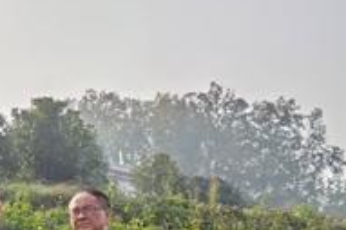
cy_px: 205
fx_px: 903
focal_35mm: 94
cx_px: -181
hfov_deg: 18.9
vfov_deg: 14.4
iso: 50
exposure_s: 1/2237
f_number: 1.9
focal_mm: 5.52
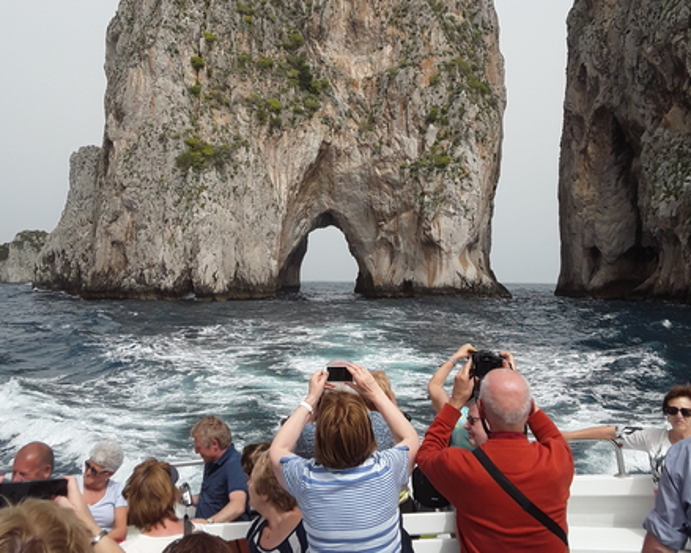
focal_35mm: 36
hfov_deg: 50.3
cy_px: 178
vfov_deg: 40.6
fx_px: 736
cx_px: 345
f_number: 1.9
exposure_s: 1/2004
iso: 40
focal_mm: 2.91
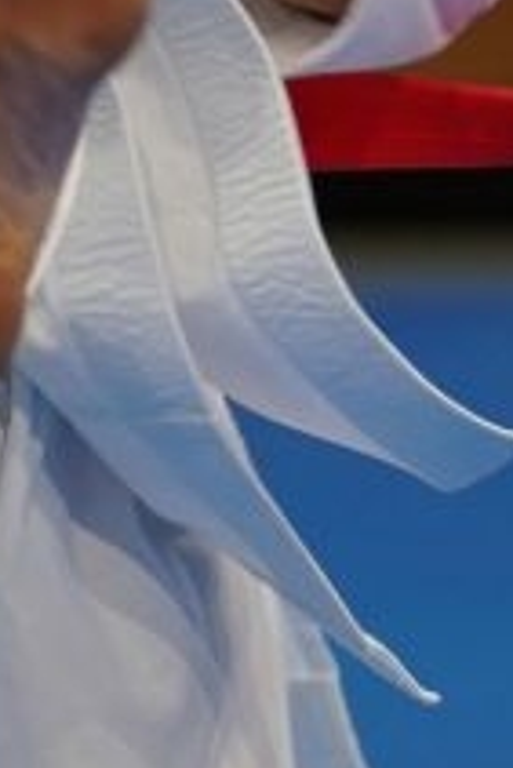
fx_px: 27270
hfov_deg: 1.1
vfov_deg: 1.6
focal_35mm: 1278
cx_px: -222
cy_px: 517
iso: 640
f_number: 2.8
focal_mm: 150
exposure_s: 1/500
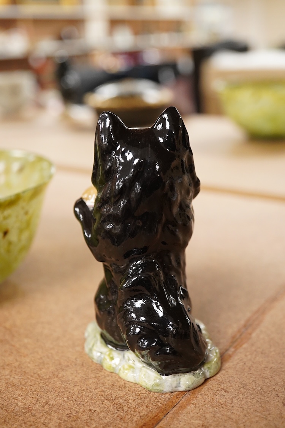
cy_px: 214
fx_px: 534
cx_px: 142
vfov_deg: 43.6
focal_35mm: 45
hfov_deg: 29.9
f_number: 7.1
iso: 2500
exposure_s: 1/160
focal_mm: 30
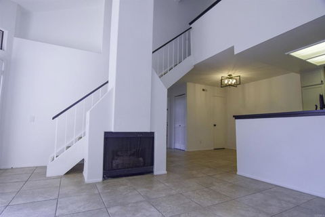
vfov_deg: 67.4
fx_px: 162
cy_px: 108
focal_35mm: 18
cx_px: 162
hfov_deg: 90.0
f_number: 6.3
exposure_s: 1/160
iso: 400
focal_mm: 12
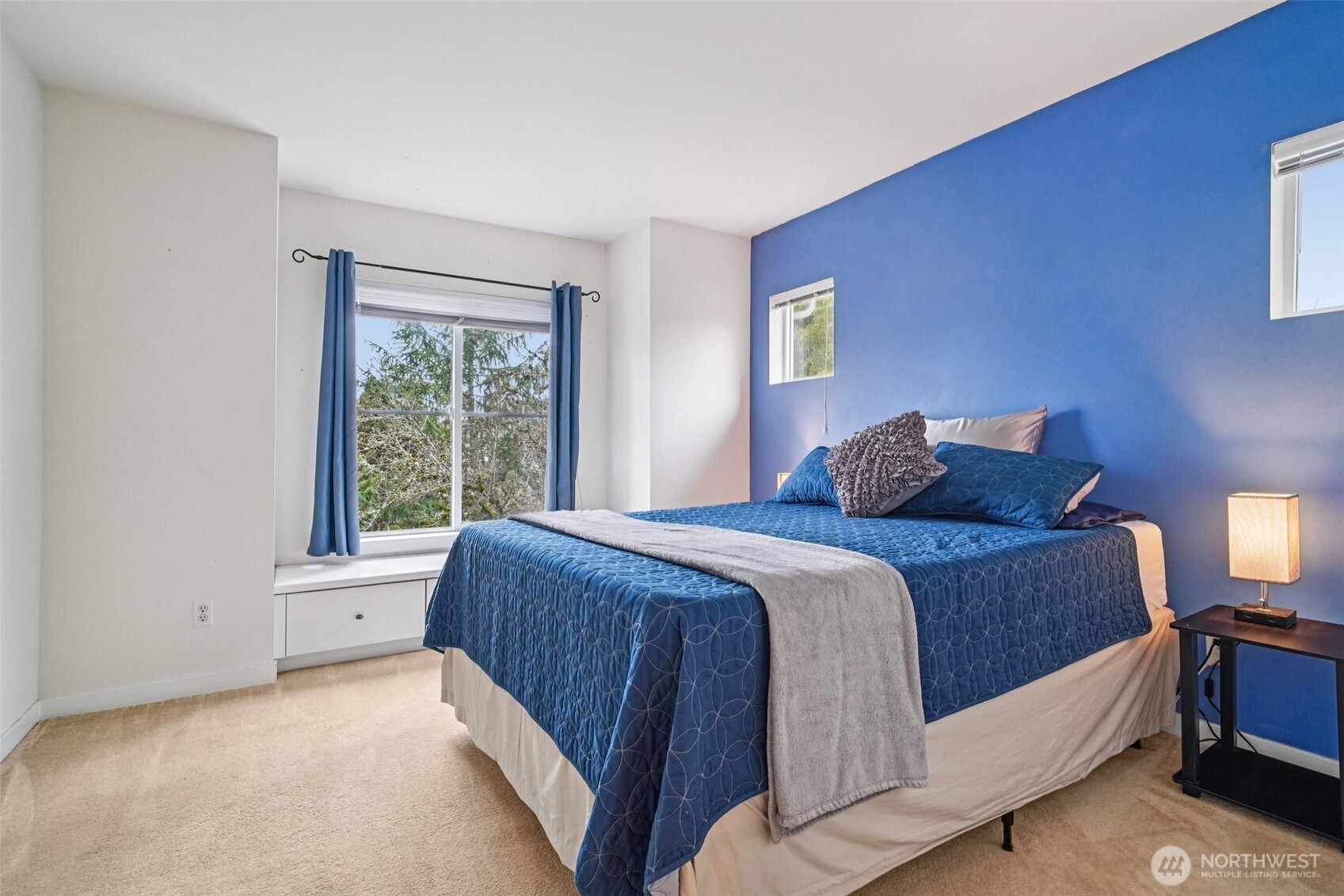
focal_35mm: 16
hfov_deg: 96.7
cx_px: 672
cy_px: 448
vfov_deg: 73.7
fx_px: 597
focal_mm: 16
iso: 1600
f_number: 8
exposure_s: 1/25
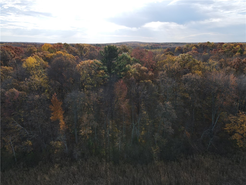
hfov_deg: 71.6
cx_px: 123
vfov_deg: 56.8
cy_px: 92
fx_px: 171
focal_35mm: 24
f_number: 2.8
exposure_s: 1/640
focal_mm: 4.5
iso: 100
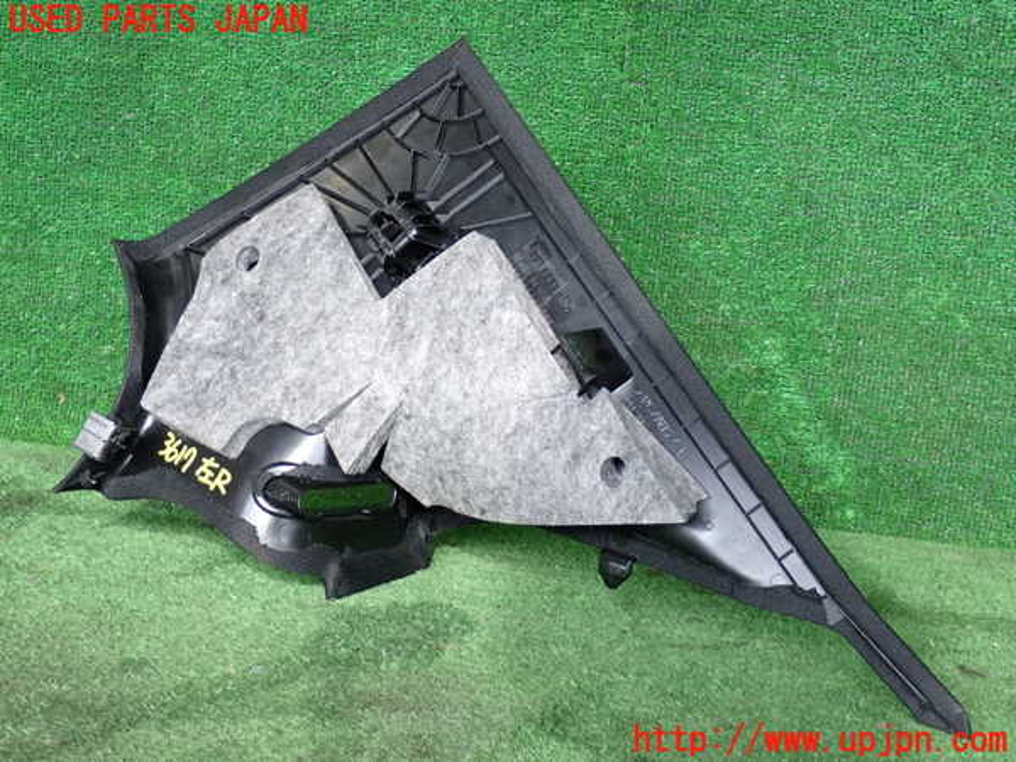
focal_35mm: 71
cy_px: 381
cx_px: 508
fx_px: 2084
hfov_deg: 27.4
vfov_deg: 20.7
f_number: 3.9
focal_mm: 12.73
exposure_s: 1/125
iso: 400
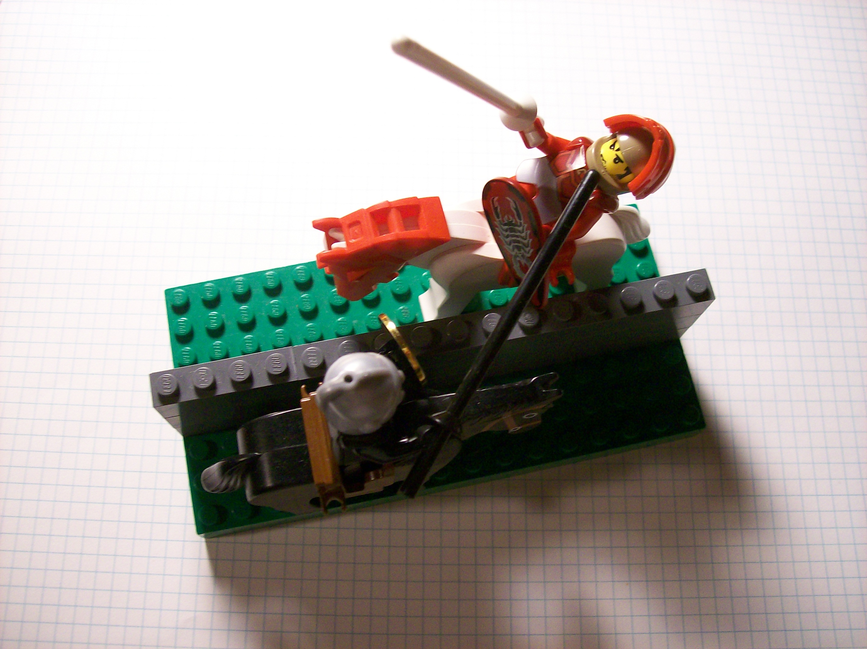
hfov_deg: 51.4
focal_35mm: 36
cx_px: 434
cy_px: 324
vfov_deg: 39.6
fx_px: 901
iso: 133
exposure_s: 1/32
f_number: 2.7
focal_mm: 6
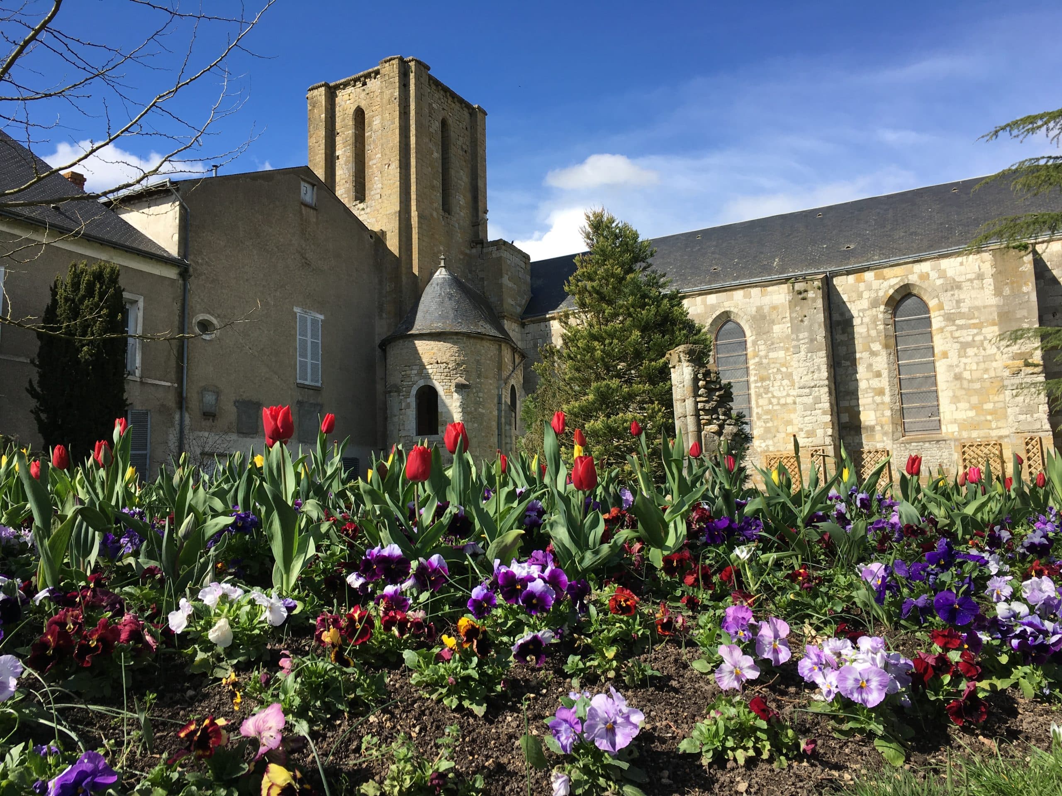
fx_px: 890
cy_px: 398
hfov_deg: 61.7
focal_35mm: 29
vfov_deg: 48.2
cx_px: 531
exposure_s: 1/1304
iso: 25
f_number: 2.2
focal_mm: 4.15
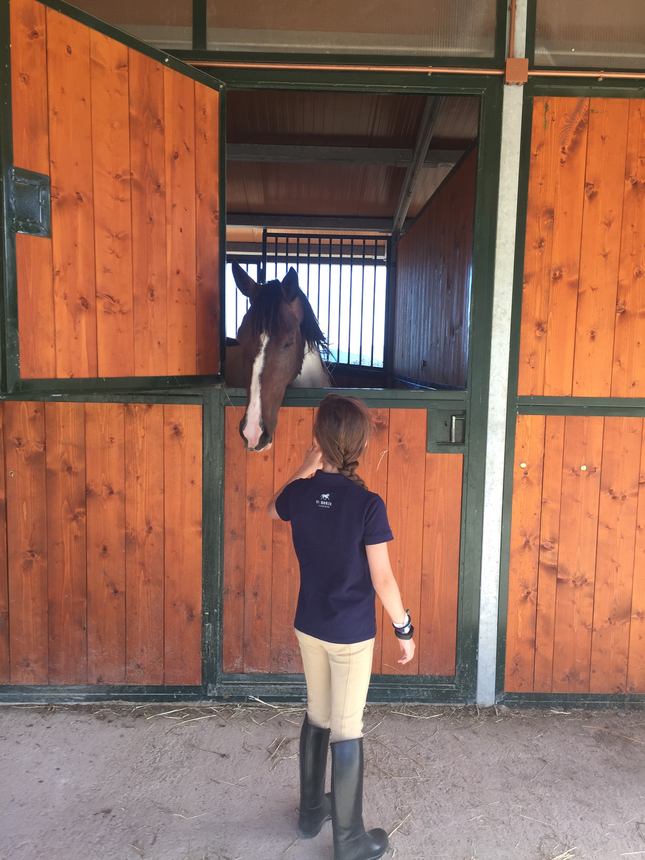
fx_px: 720
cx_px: 322
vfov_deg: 61.7
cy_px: 430
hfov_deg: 48.2
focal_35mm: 29
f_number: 2.2
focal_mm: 4.15
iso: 32
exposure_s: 1/126
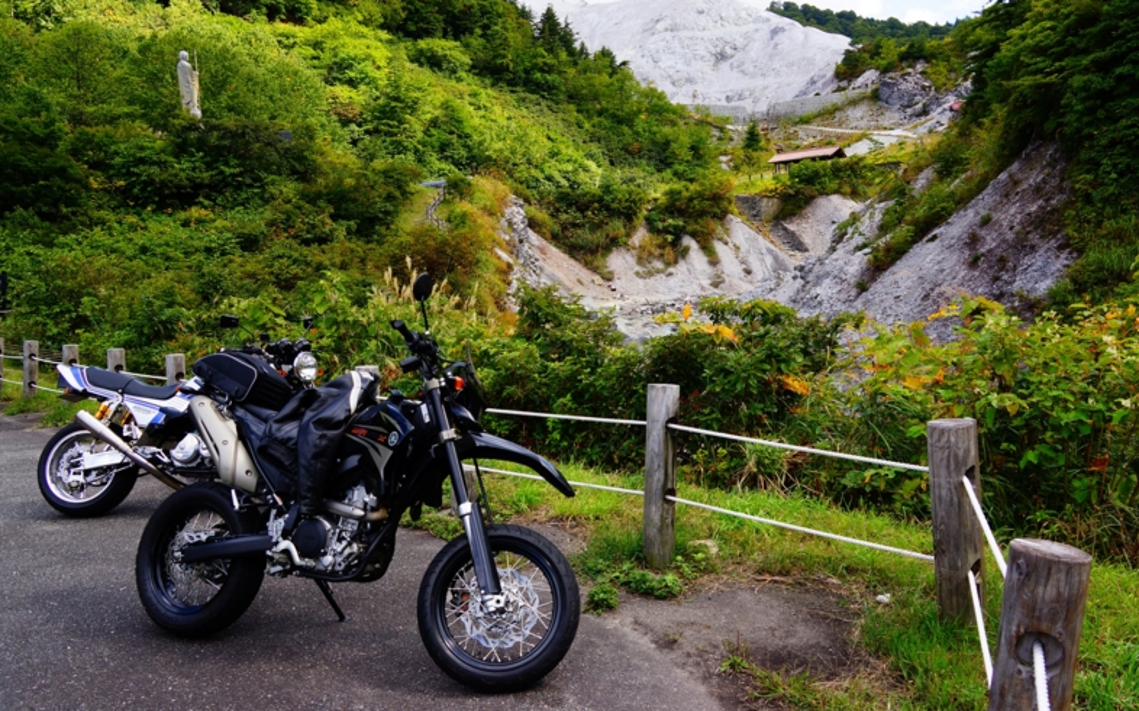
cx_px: 572
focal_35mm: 28
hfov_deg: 66.5
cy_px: 335
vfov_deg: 44.5
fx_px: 869
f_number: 6.3
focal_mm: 18
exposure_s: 1/160
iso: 100
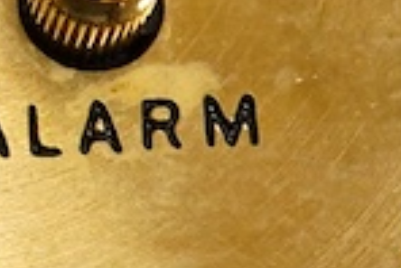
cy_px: -211
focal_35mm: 341
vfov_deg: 4.0
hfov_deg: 6.0
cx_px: -251
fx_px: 3802
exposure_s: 1/200
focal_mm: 30
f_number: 9
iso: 2500
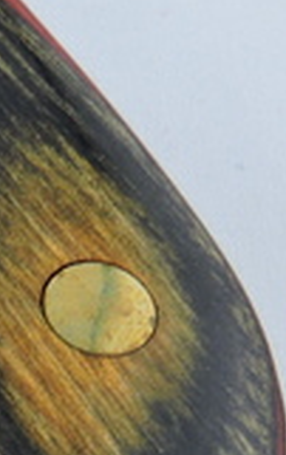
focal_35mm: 330
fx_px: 4104
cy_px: 421
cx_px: -656
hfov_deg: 3.8
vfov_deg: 6.3
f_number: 4.2
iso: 100
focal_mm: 11.6
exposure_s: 1/30
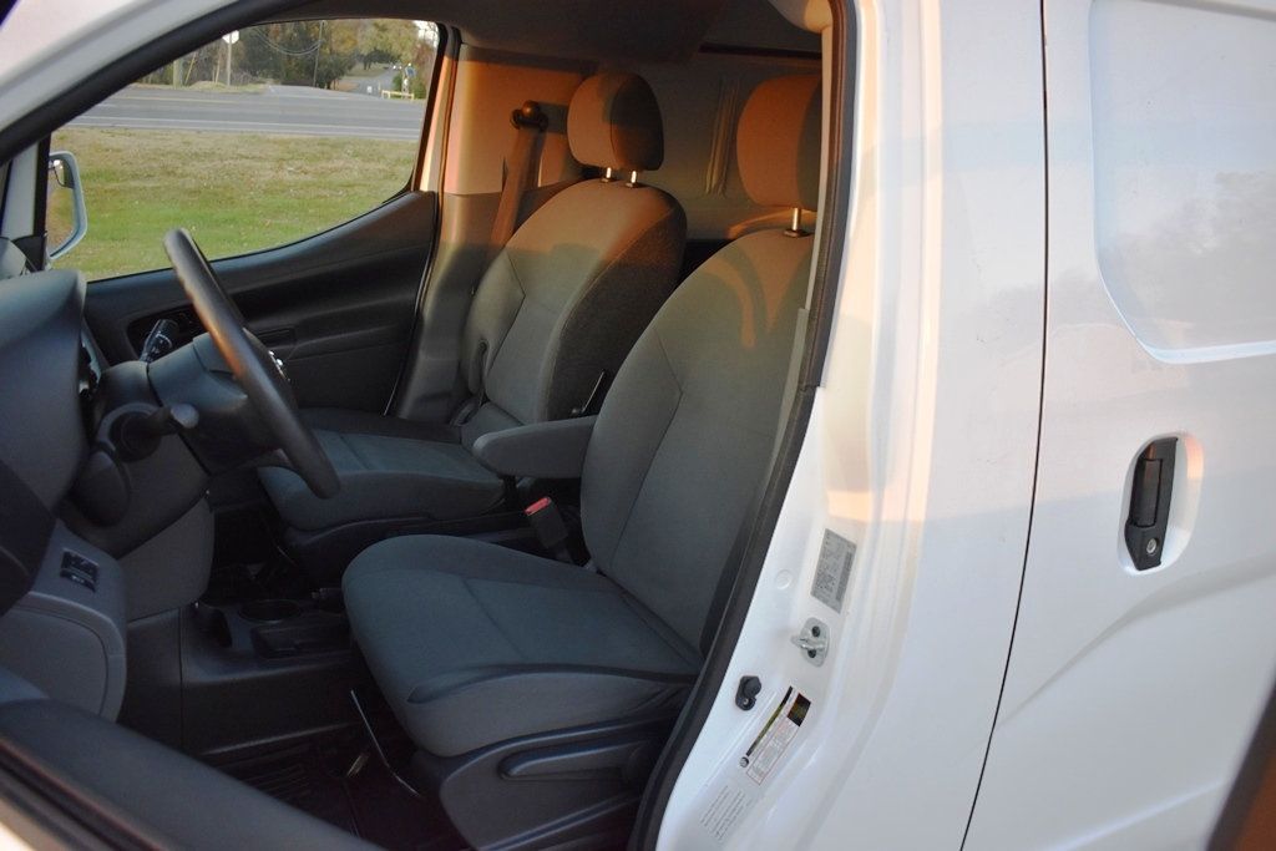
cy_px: 426
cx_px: 638
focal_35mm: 30
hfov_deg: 61.9
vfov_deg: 43.6
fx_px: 1063
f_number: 3.5
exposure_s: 1/200
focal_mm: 20
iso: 800
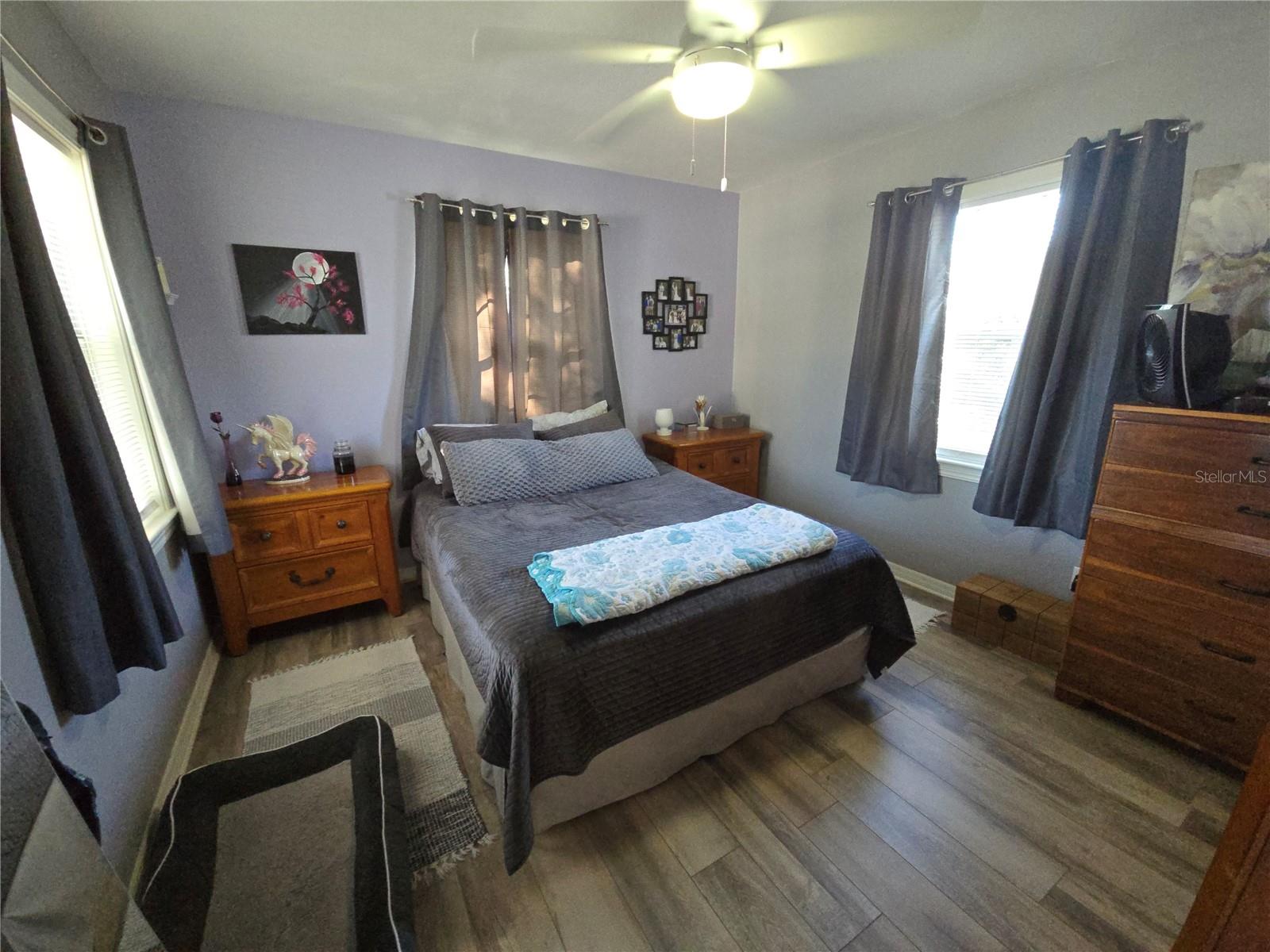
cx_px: 635
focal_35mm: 13
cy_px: 476
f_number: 2.2
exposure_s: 1/60
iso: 400
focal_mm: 2.2
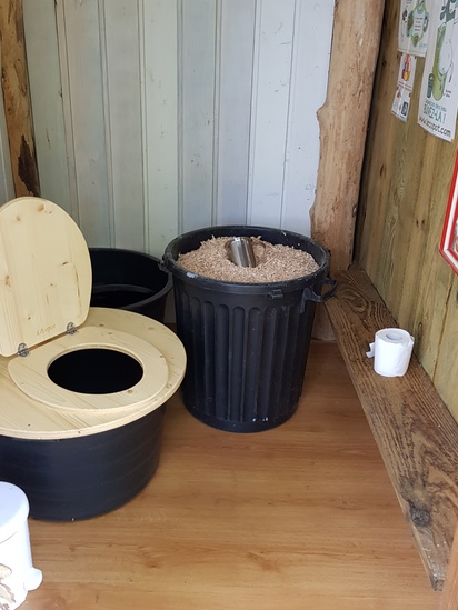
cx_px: 199
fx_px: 635
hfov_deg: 39.6
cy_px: 267
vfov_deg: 51.2
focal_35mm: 36
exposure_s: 1/60
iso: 100
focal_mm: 4.2
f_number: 1.7
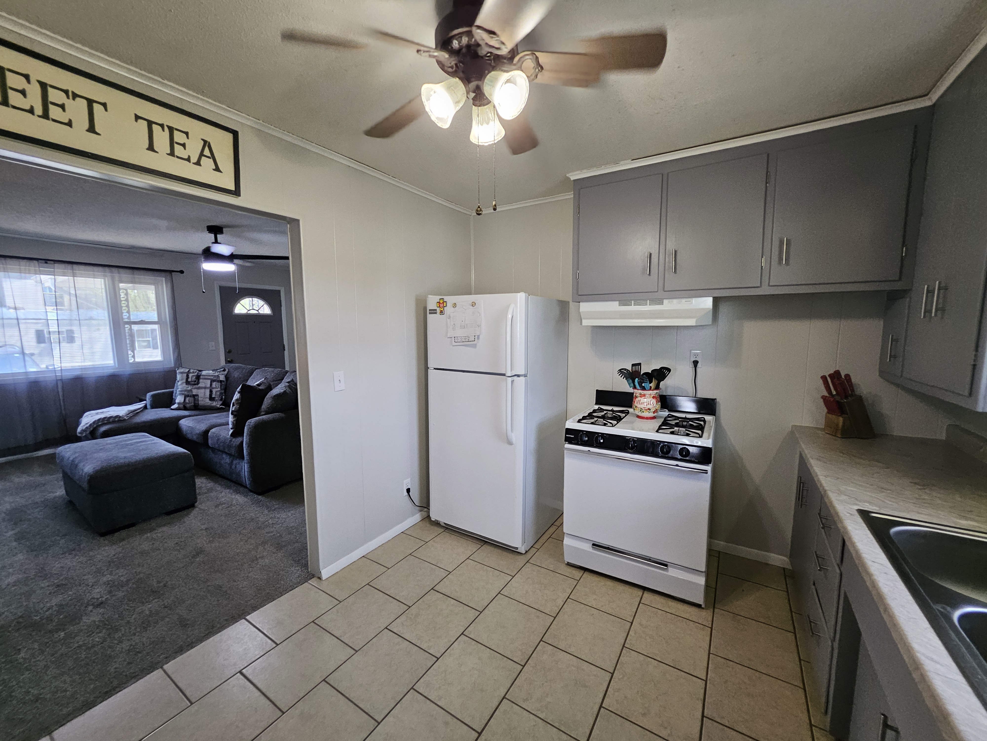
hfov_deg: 106.2
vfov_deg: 89.9
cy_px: 370
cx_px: 494
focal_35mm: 13
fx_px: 371
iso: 160
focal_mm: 1.74
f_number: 2.2
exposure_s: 1/60
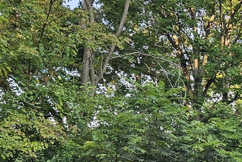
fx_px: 558
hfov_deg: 21.6
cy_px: 180
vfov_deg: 16.0
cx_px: 330
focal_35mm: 83
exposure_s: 1/170
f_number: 1.8
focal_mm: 5.4
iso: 25
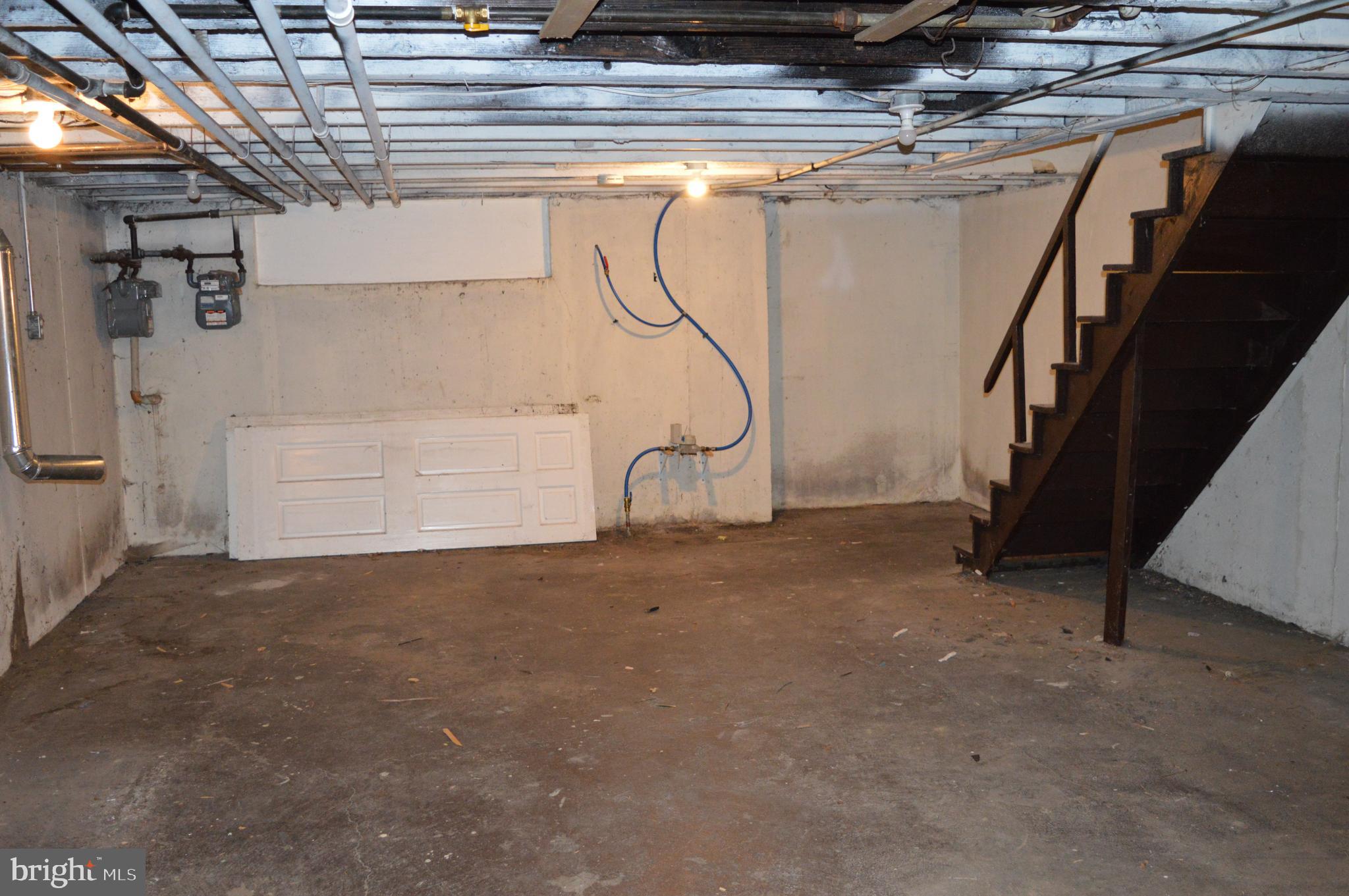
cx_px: 674
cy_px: 448
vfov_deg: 39.9
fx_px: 1235
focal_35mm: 33
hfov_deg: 57.3
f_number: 3.8
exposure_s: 1/60
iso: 2000
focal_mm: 22
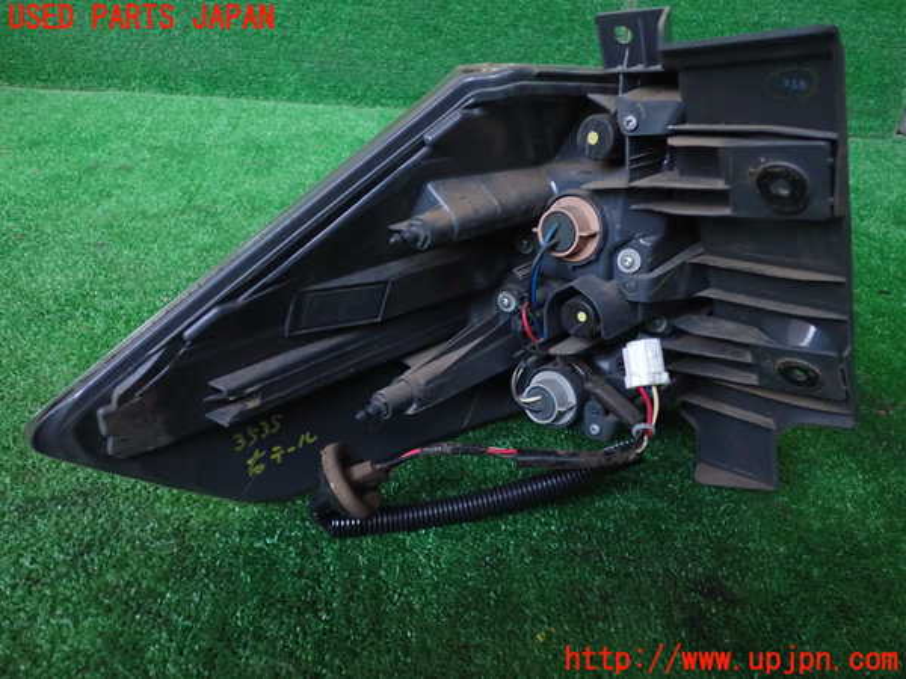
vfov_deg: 46.8
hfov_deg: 60.0
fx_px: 785
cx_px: 453
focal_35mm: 30
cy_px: 340
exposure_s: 1/13
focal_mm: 5.4
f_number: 2.3
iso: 800
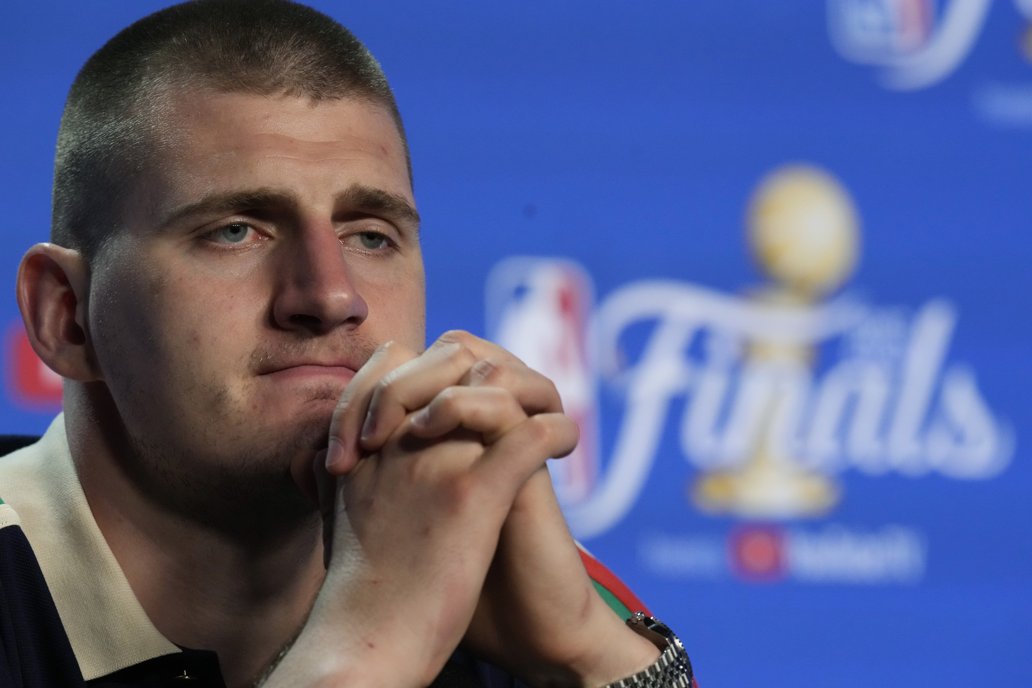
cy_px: 344
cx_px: 516
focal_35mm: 400
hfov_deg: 5.2
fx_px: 11466
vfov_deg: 3.4
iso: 6400
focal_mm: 400
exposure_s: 1/400
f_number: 6.3
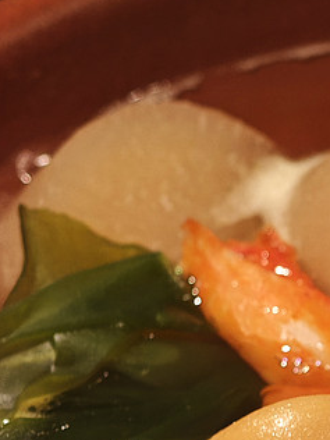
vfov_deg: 10.3
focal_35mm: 190
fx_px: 2415
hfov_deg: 7.8
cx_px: 359
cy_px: 416
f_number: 1.8
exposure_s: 1/100
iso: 800
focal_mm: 12.28
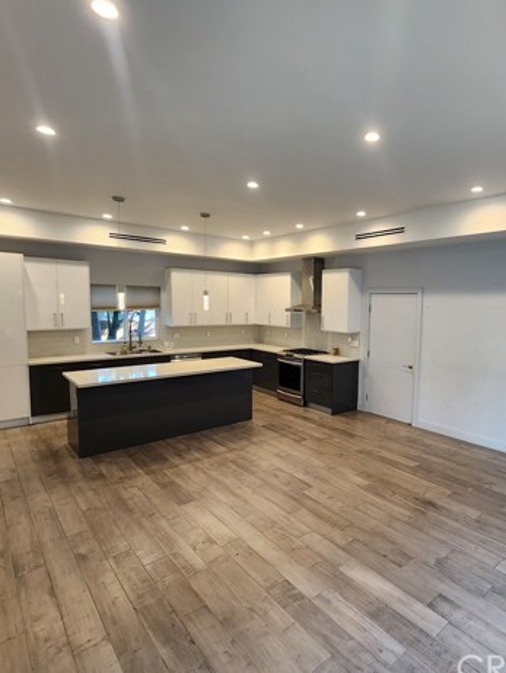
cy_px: 339
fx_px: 350
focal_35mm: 18
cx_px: 324
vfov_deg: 87.7
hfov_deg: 70.2
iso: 200
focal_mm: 2.2
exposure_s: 1/60
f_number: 2.2
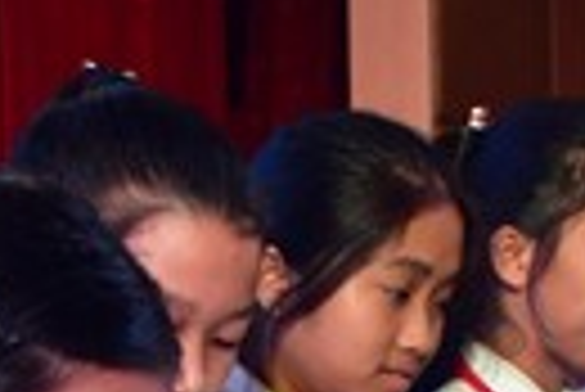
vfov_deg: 10.0
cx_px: 302
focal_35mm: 133
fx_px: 2164
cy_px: 583
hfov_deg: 15.4
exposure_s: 1/80
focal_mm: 18
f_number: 4.5
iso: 500
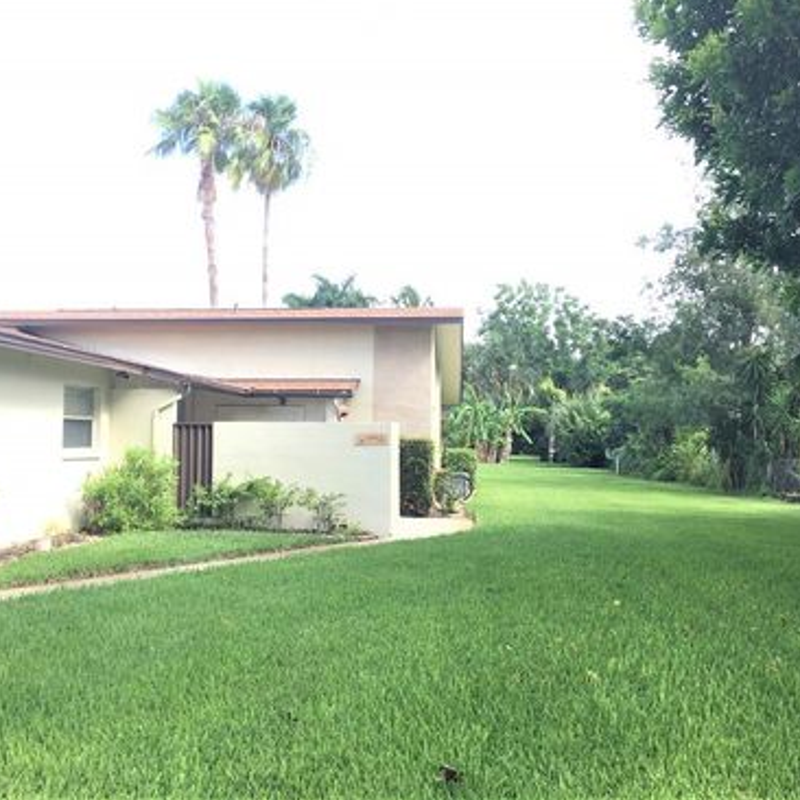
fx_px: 915
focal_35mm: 35
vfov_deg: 47.2
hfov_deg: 47.1
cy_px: 395
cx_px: 348
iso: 25
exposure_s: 1/222
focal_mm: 4.15
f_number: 2.2
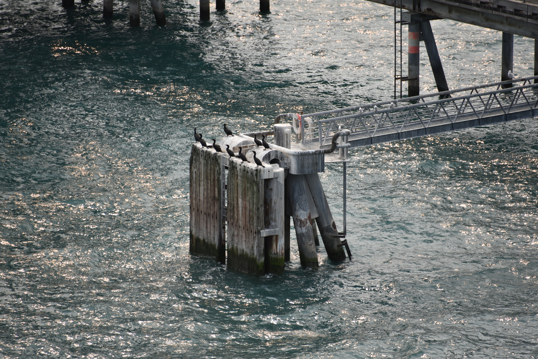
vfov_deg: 4.6
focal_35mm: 300
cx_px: 269
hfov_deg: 6.9
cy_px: 180
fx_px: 4484
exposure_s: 1/640
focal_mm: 300
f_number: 5.6
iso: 160
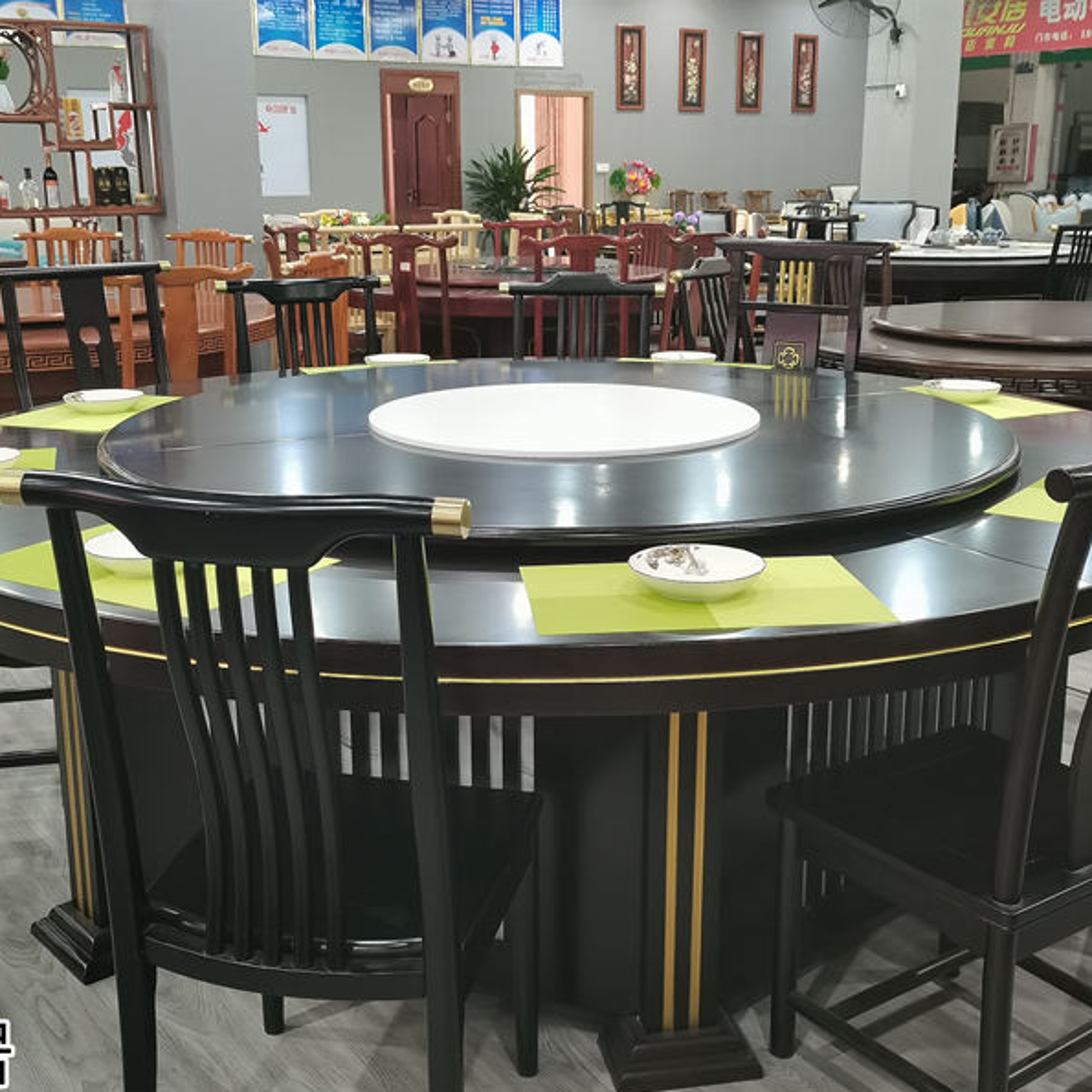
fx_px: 1356
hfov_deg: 43.9
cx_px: 540
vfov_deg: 43.9
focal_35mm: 38
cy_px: 547
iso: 250
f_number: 1.8
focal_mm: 5.58
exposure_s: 1/50
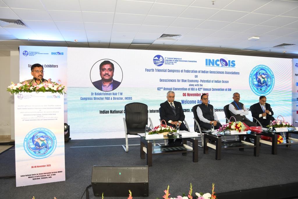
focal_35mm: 52
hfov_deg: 38.2
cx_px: 149
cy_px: 100
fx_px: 430
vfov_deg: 26.0
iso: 400
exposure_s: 1/60
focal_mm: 35
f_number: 6.3
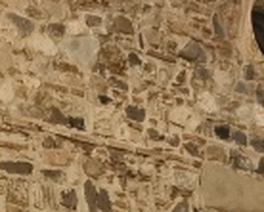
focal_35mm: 123
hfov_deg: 15.4
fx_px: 963
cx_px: 21
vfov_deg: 12.1
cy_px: 292
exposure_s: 1/1706
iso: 50
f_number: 2.2
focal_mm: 2.26
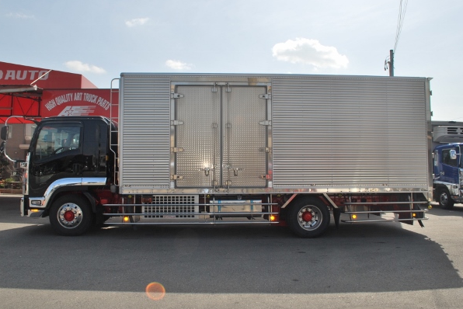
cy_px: 148
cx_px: 228
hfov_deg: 63.6
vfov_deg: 45.0
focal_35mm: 29
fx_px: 373
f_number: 11
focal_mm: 18
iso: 100
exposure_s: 1/200
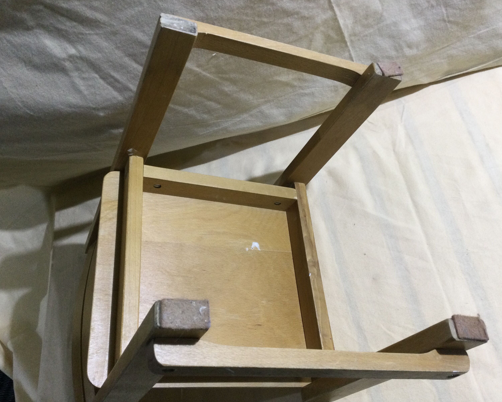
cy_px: 203
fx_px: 490
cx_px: 244
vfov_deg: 44.5
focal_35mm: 33
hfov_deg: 54.2
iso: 50
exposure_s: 1/33
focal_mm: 3.3
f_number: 2.4
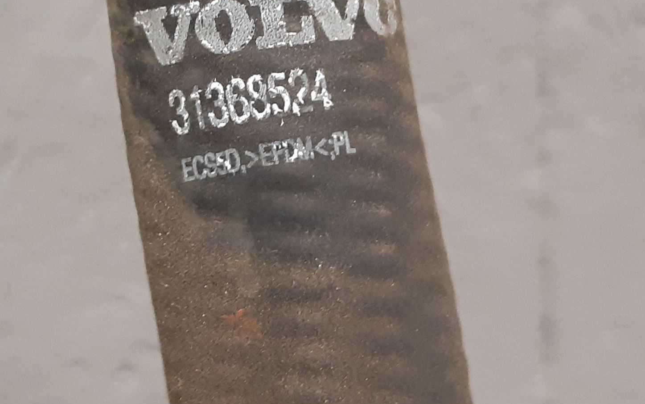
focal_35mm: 39
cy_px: 82
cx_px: 193
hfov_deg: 49.1
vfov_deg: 31.9
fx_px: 686
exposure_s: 1/33
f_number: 1.7
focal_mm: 3.93
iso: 200
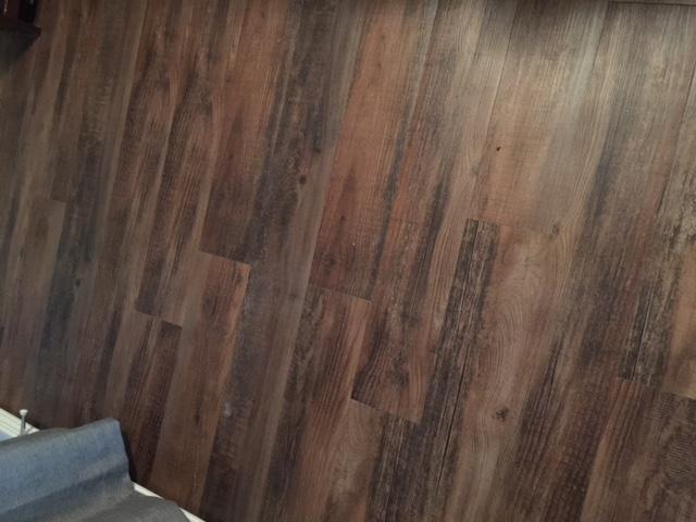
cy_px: 261
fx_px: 583
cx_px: 348
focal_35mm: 29
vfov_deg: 48.2
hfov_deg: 61.7
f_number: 2.2
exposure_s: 1/4
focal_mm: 4.15
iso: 160
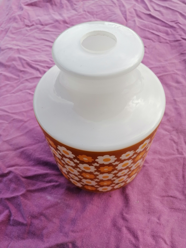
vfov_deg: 67.3
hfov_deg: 53.1
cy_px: 124
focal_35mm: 26
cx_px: 93
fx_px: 186
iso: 50
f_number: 1.8
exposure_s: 1/309
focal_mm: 3.96
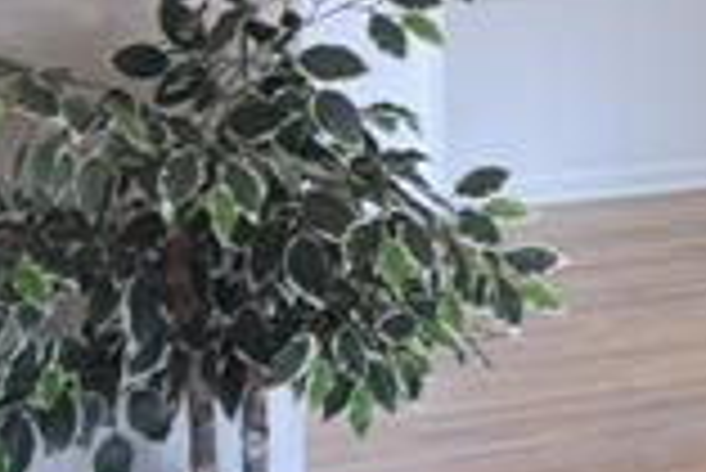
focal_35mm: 110
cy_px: -90
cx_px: 1174
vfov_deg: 12.2
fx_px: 2159
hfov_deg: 16.3
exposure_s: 1/60
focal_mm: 18
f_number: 4
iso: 400
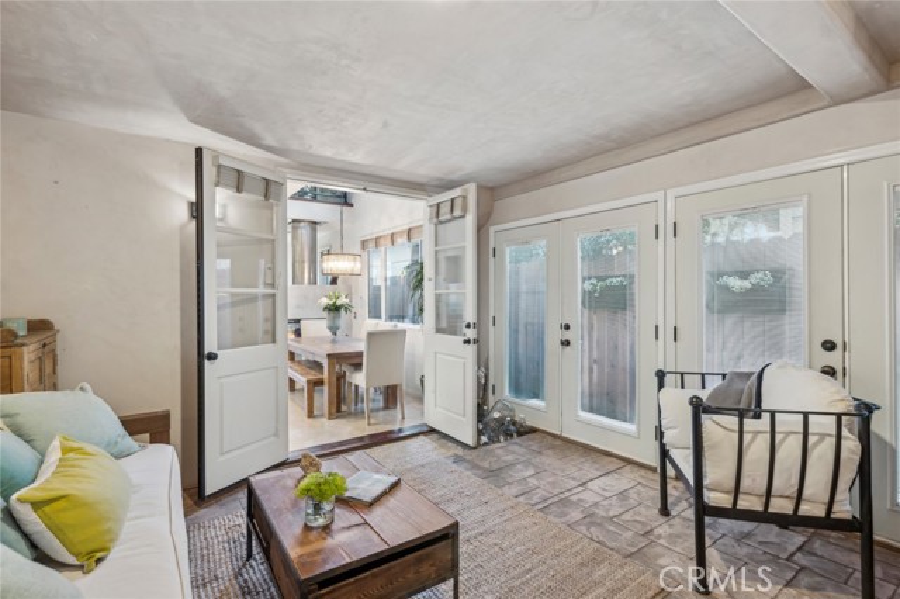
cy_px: 300
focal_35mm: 16
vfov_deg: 73.7
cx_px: 450
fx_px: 400
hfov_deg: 96.8
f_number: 9
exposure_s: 1/2
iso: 200
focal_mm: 16
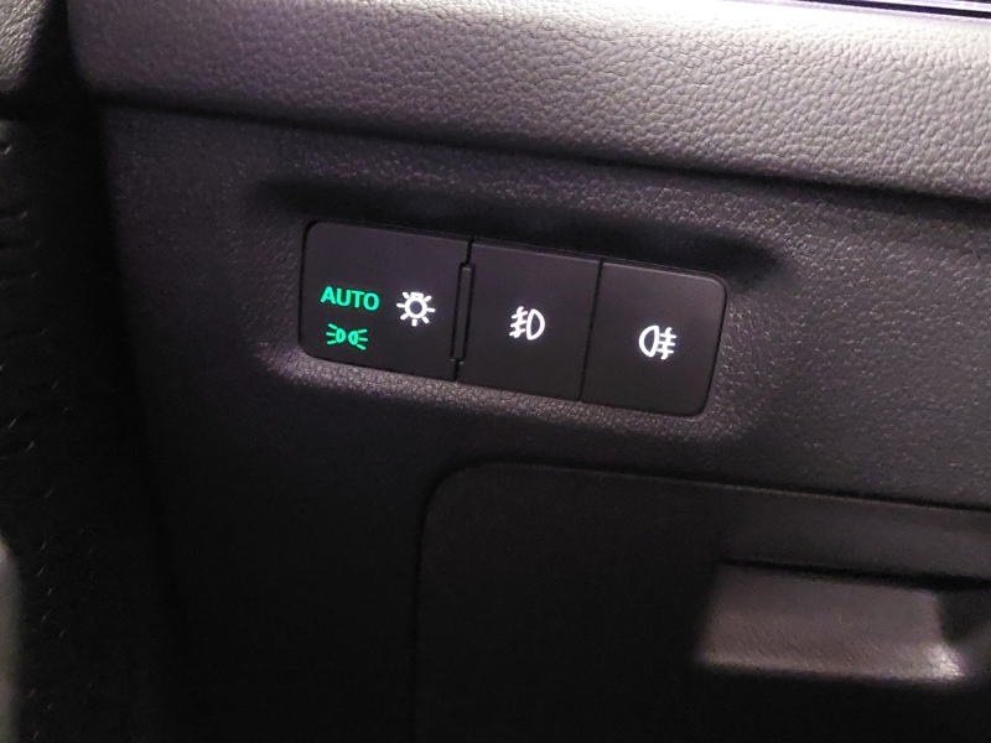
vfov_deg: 54.9
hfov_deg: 69.4
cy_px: 372
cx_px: 496
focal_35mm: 25
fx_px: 716
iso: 2500
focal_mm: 5.23
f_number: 1.8
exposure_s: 1/9.09
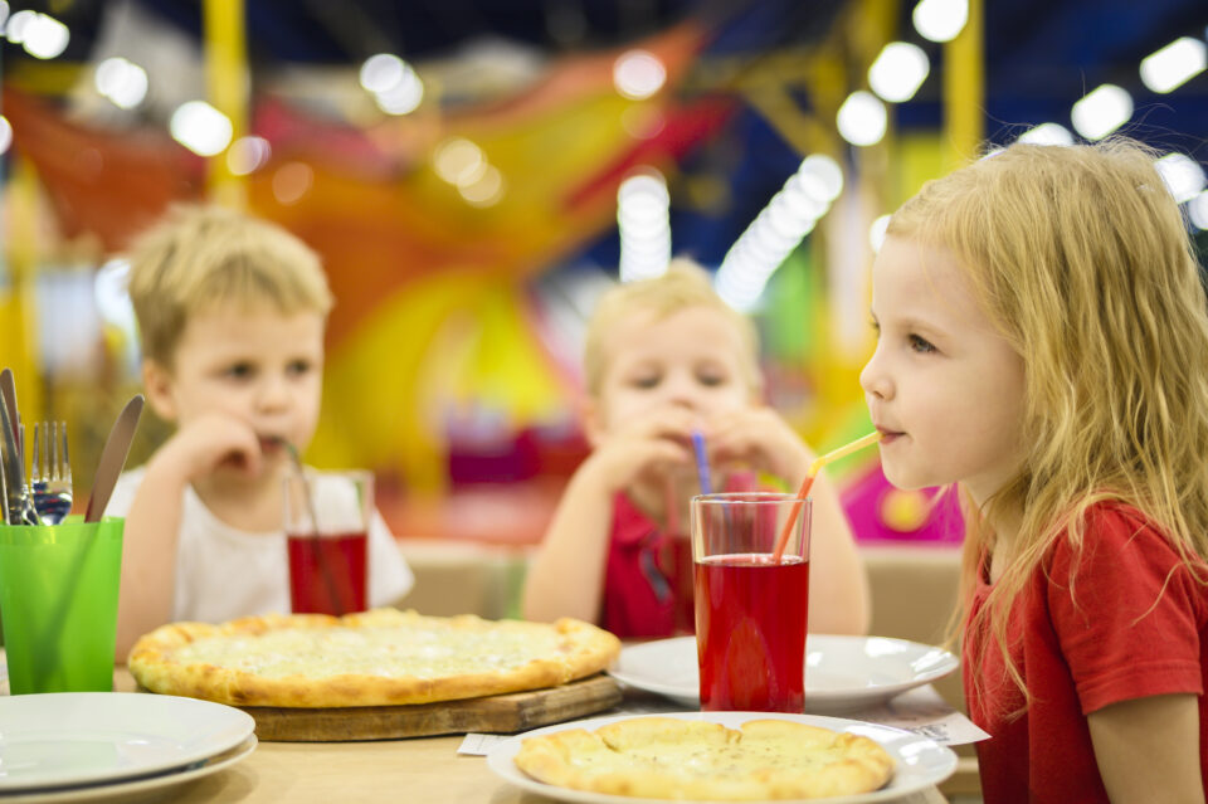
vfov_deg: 27.0
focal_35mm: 50
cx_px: 604
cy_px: 402
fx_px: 1677
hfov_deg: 39.6
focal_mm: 50
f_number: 1.8
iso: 320
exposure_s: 1/100
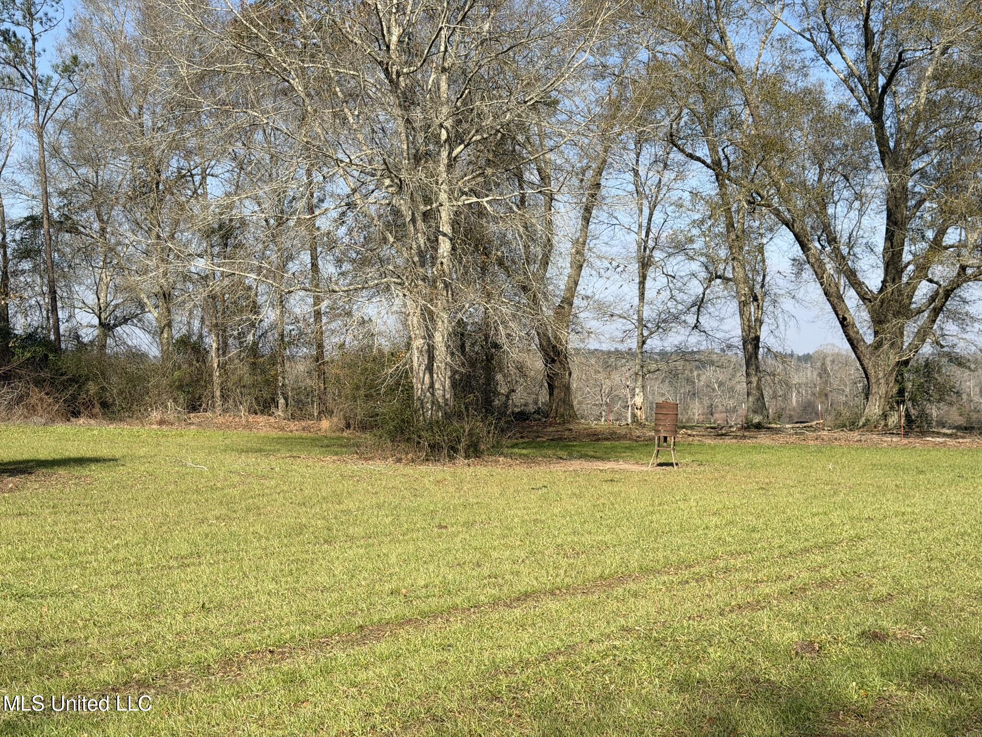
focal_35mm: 48
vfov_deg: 30.3
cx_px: 491
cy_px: 368
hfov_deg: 39.7
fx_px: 1362
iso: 64
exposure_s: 1/3891
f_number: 1.78
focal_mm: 6.76
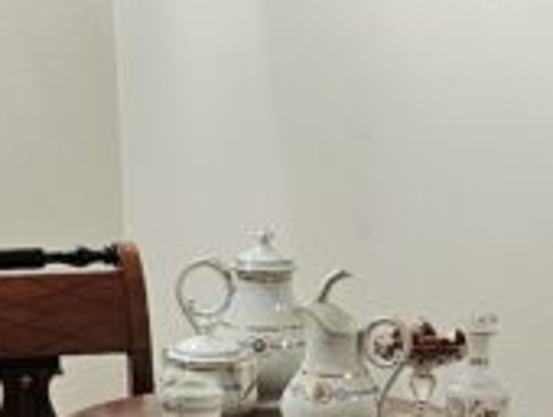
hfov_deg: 13.4
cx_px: 436
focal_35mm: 146
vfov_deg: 10.1
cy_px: 469
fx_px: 2336
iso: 400
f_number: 1.8
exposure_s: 1/100
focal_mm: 5.4
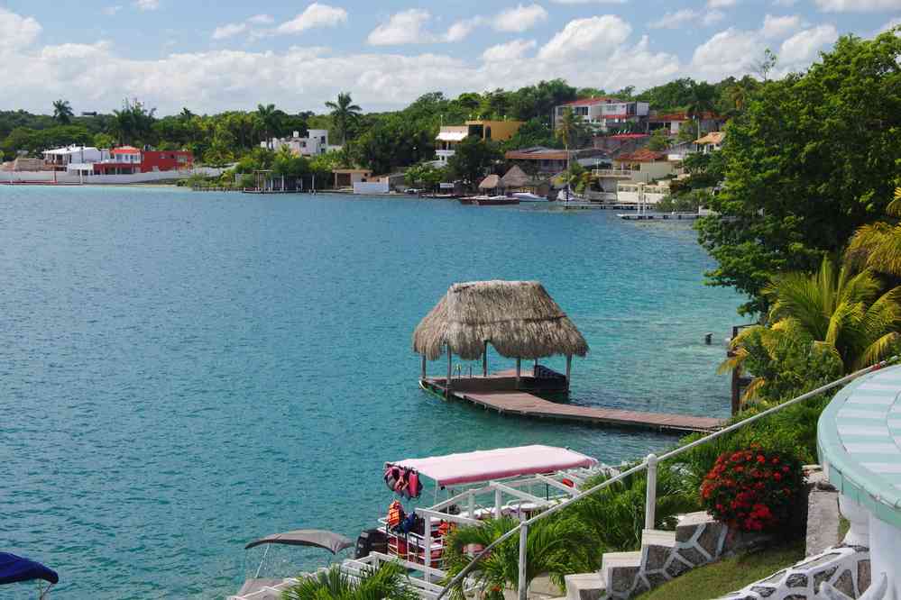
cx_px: 450
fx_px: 1877
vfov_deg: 18.2
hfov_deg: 27.0
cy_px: 300
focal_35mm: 75
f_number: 11
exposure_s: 1/100
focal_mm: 50
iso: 200
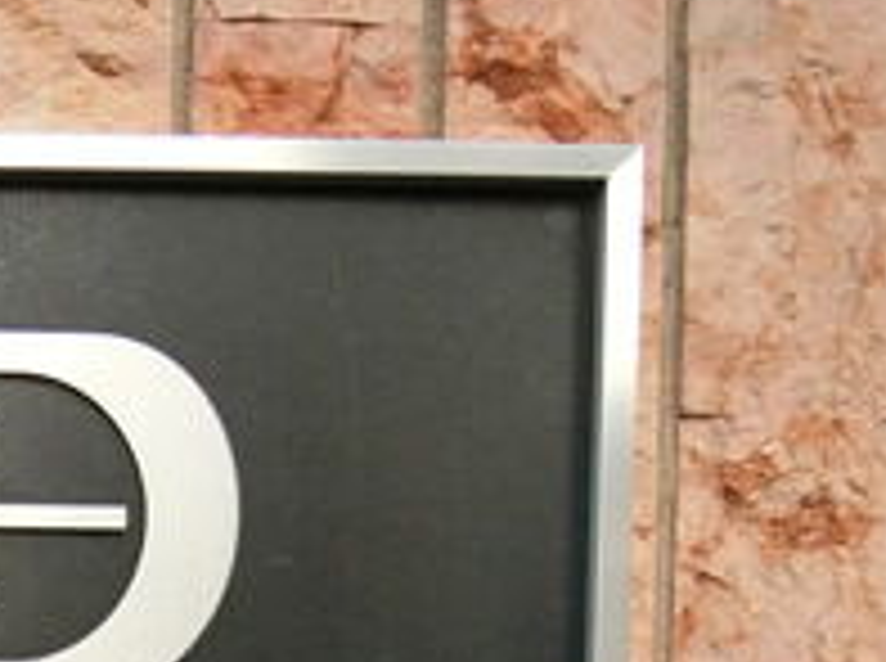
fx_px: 1482
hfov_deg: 30.4
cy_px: 977
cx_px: -49
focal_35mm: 58
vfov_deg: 21.4
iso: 640
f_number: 2.7
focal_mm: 4.06
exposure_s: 1/1000
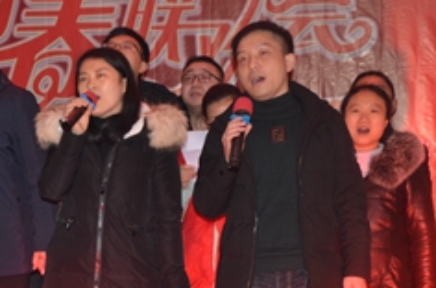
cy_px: 274
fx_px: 1462
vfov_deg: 11.2
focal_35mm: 121
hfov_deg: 16.7
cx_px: 22
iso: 800
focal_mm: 38
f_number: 4.5
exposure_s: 1/60
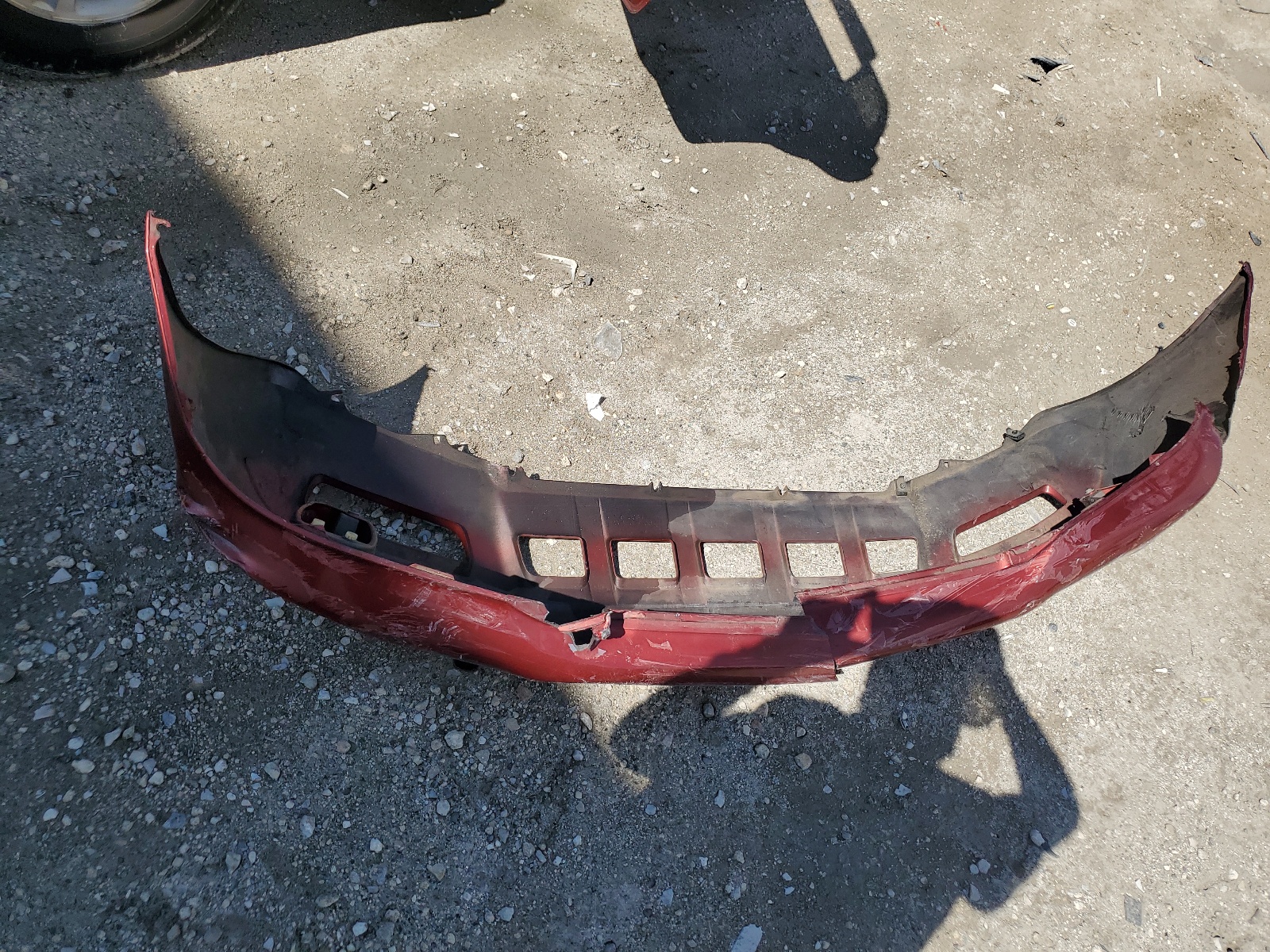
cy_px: 476
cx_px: 635
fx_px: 954
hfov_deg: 67.3
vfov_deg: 53.1
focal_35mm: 26
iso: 50
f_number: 1.5
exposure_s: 1/3333
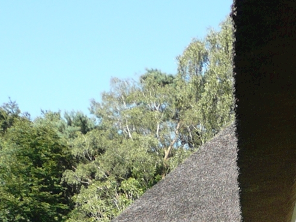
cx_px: 357
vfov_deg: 12.2
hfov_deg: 17.2
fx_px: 932
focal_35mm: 109
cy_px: 431
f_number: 3.3
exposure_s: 1/320
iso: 100
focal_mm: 4.6
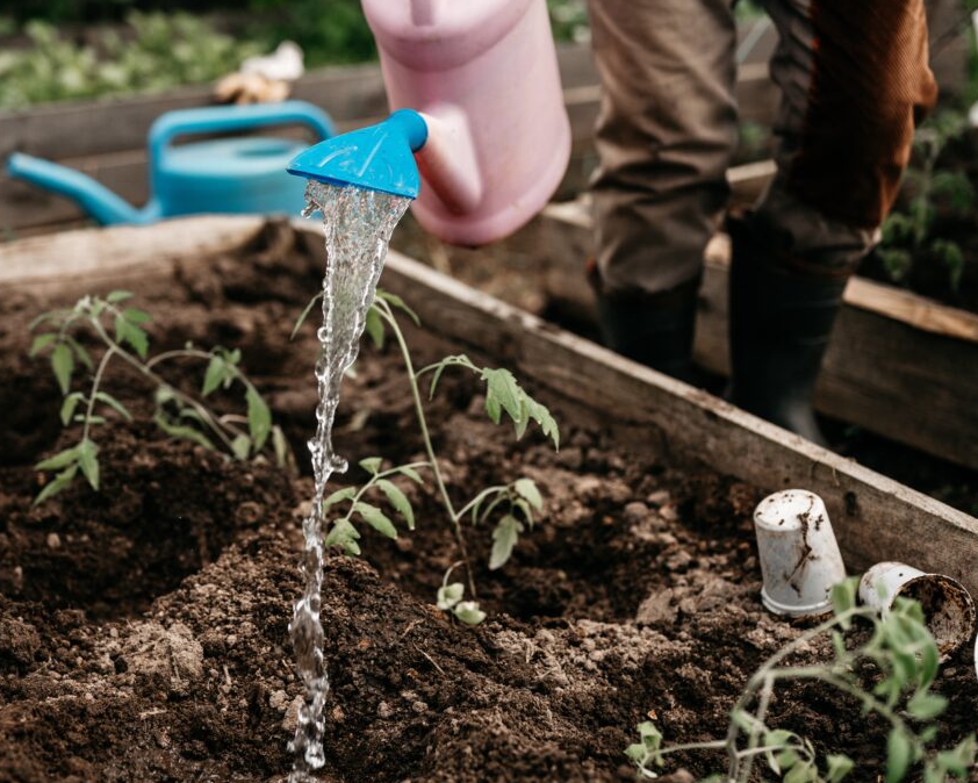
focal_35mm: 57
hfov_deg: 32.9
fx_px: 1650
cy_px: 392
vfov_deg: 26.7
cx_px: 395
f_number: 2.5
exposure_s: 1/1000
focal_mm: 50
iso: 100
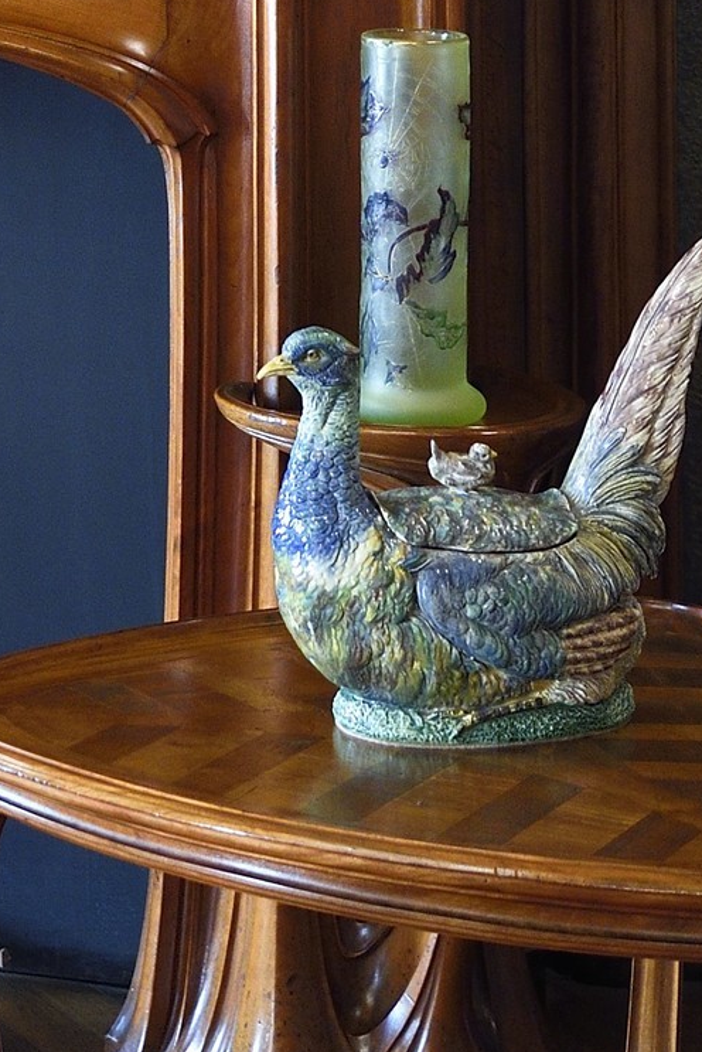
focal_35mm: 113
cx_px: -347
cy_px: -585
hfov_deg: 11.6
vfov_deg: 16.3
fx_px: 3302
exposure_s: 1/10
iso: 1600
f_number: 5
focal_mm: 35
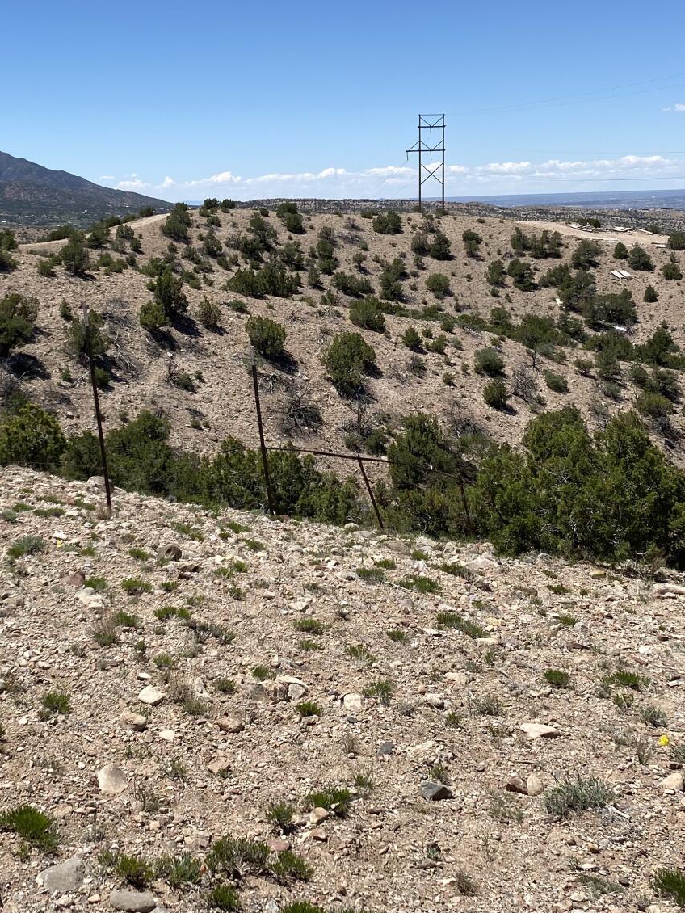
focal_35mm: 46
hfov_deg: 31.3
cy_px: 279
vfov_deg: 40.5
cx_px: 229
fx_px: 1213
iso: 32
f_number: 1.8
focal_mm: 4.25
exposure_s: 1/3984
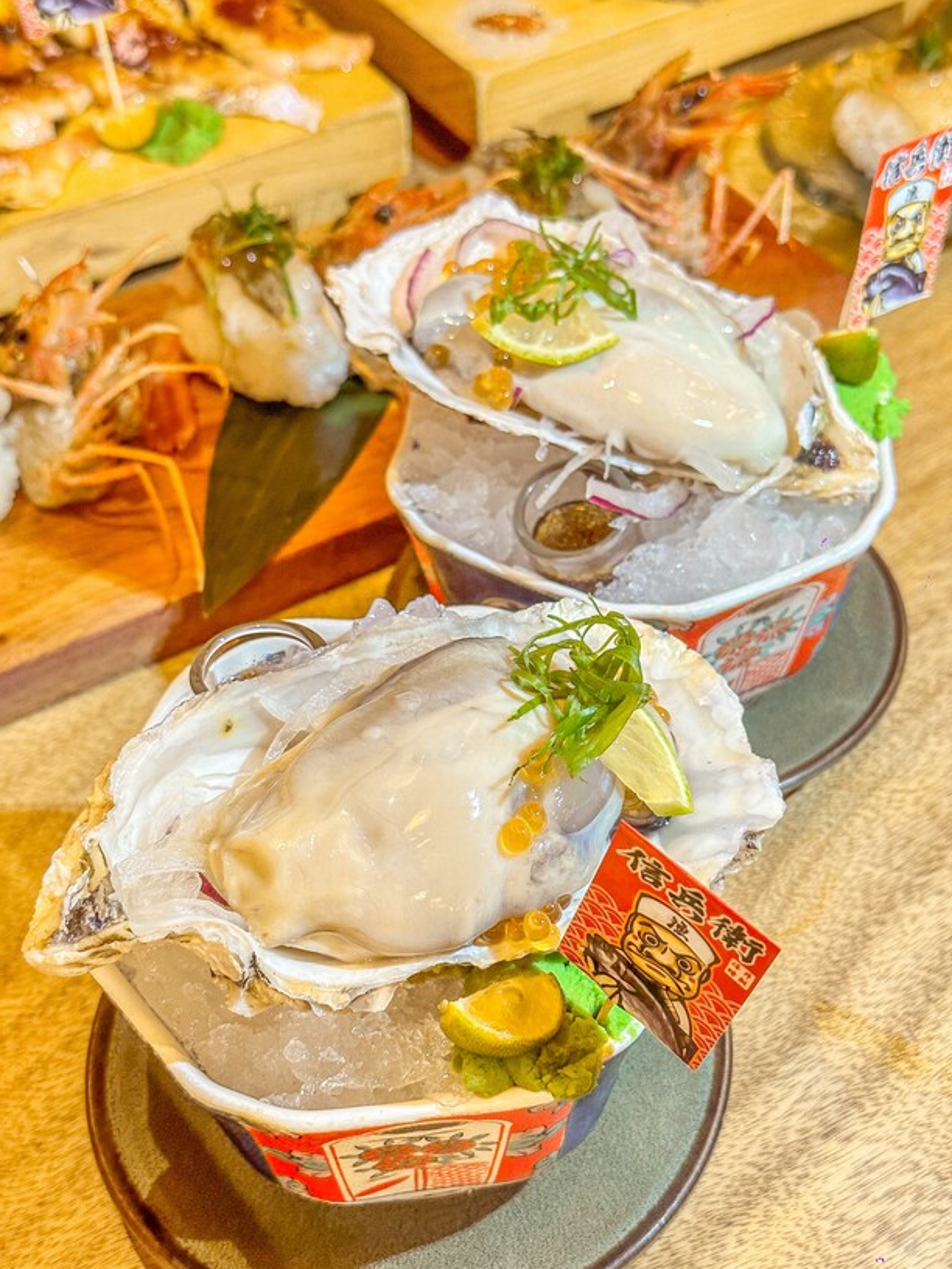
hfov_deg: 29.1
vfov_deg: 38.2
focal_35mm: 50
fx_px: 1833
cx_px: 474
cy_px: 639
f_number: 1.8
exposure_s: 1/60
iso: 160
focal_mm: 6.86
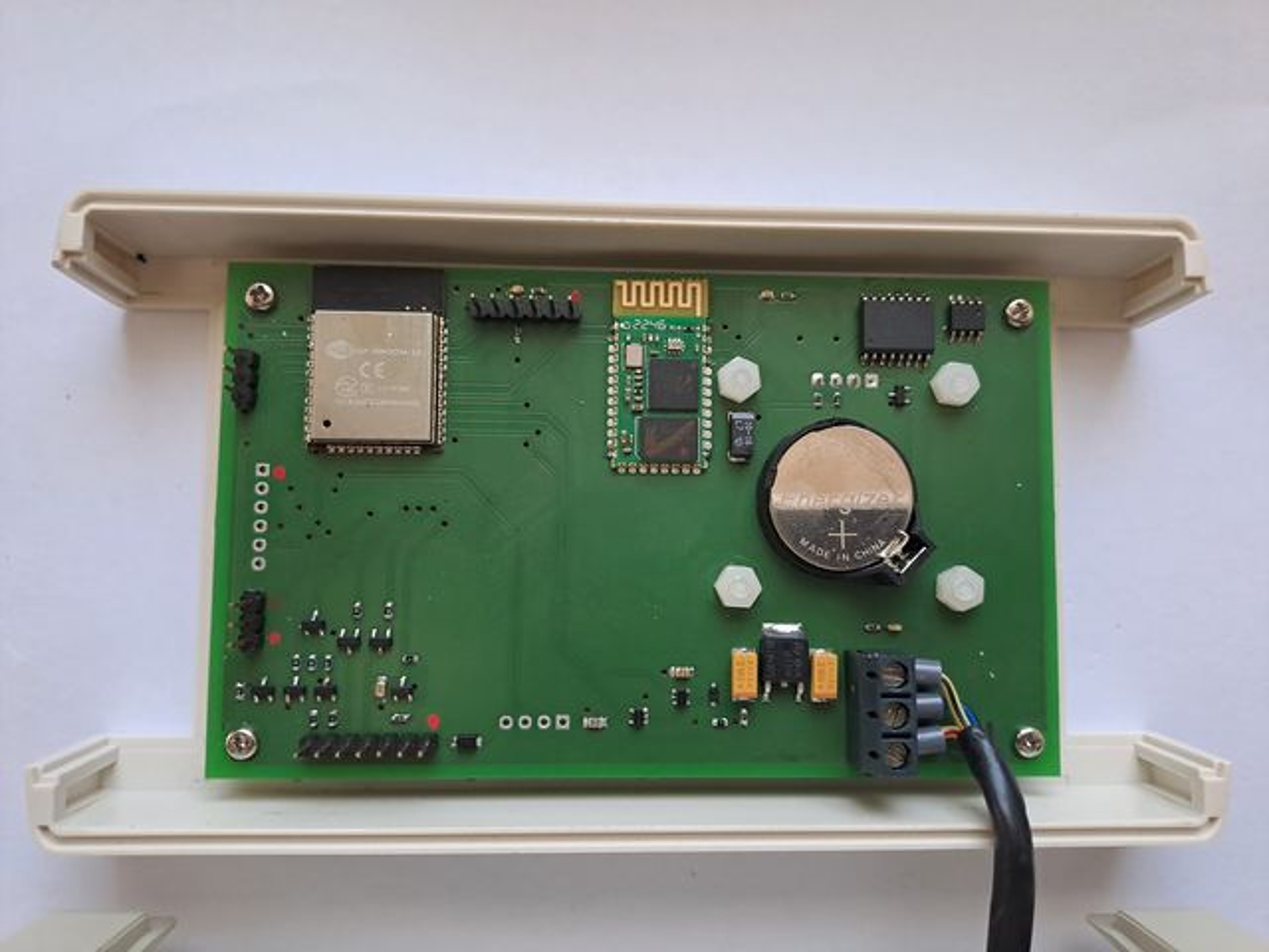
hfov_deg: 69.4
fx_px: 916
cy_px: 476
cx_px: 634
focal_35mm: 25
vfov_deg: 54.9
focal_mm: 4.65
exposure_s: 1/50
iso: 320
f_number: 1.8
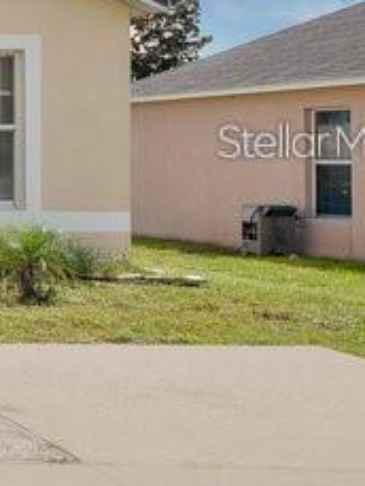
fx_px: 1180
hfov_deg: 11.9
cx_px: -643
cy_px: 141
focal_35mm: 84
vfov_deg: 23.1
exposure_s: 1/200
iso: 100
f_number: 10
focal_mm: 20
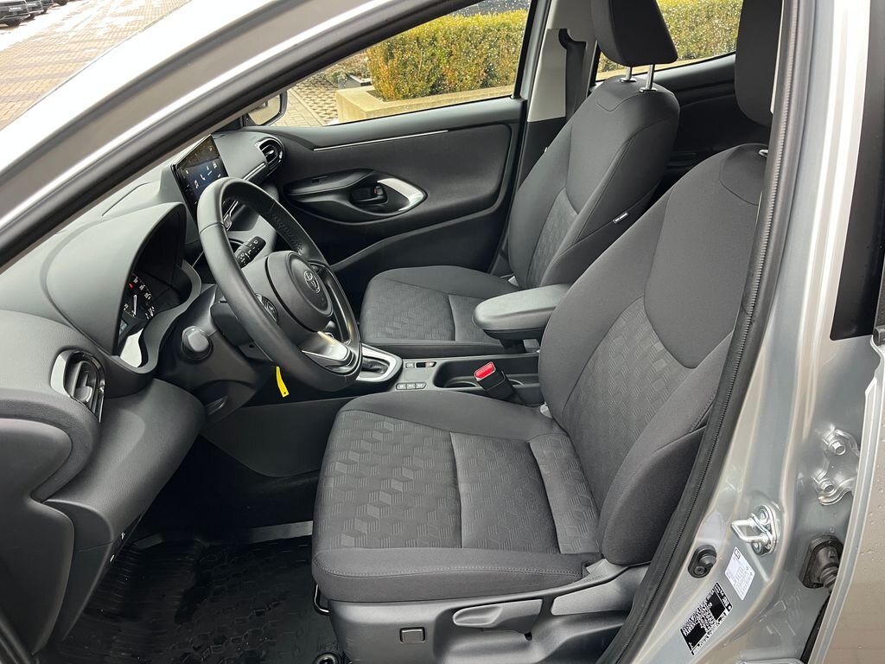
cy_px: 332
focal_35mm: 26
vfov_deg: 53.1
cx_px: 442
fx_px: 665
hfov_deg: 67.3
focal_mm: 5.1
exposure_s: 1/60
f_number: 1.6
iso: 250
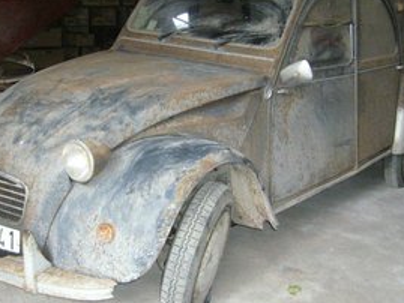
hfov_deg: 36.7
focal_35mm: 52
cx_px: 170
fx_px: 607
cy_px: 144
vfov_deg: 28.1
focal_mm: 5.8
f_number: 2.8
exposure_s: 1/30
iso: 320
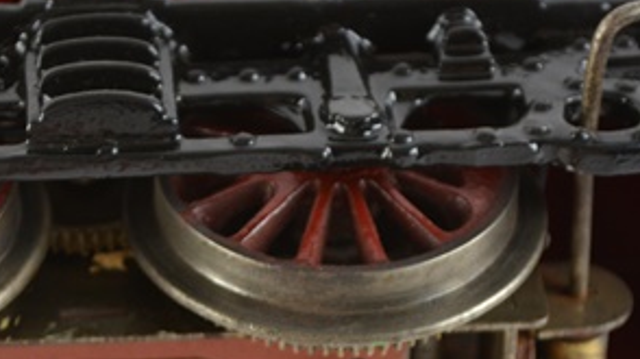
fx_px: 2612
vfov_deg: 7.8
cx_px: 224
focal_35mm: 154
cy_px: 333
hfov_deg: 14.0
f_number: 5.6
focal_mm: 48
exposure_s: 1/60
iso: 450
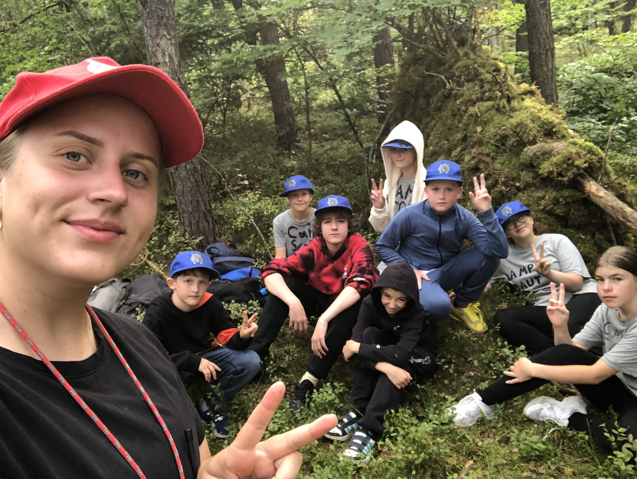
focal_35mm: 32
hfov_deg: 56.8
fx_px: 589
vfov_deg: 44.2
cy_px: 240
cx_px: 318
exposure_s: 1/120
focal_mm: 2.87
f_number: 2.2
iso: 125
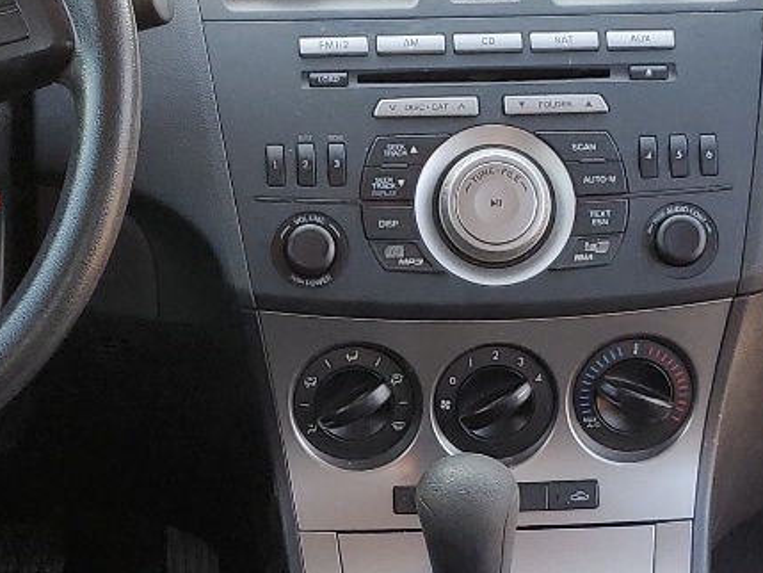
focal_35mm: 97
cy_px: 545
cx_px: 477
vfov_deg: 15.0
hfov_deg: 20.2
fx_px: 2139
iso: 50
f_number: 1.5
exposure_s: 1/123
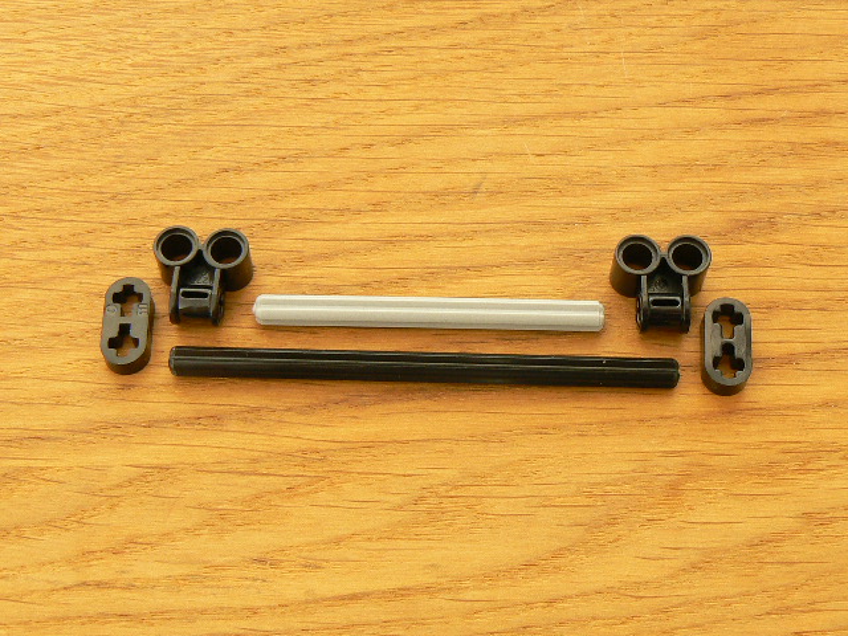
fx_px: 1543
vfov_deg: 23.3
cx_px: 424
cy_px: 318
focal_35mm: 63
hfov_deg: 30.7
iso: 100
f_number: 5
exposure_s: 2
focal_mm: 7.7
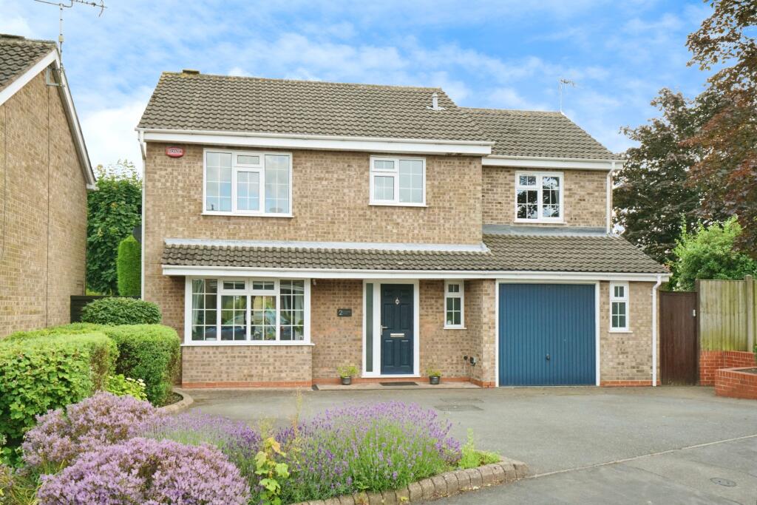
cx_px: 378
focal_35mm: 35
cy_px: 252
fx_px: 736
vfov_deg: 37.9
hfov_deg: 54.4
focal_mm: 35
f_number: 13
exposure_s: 1/400
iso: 2000
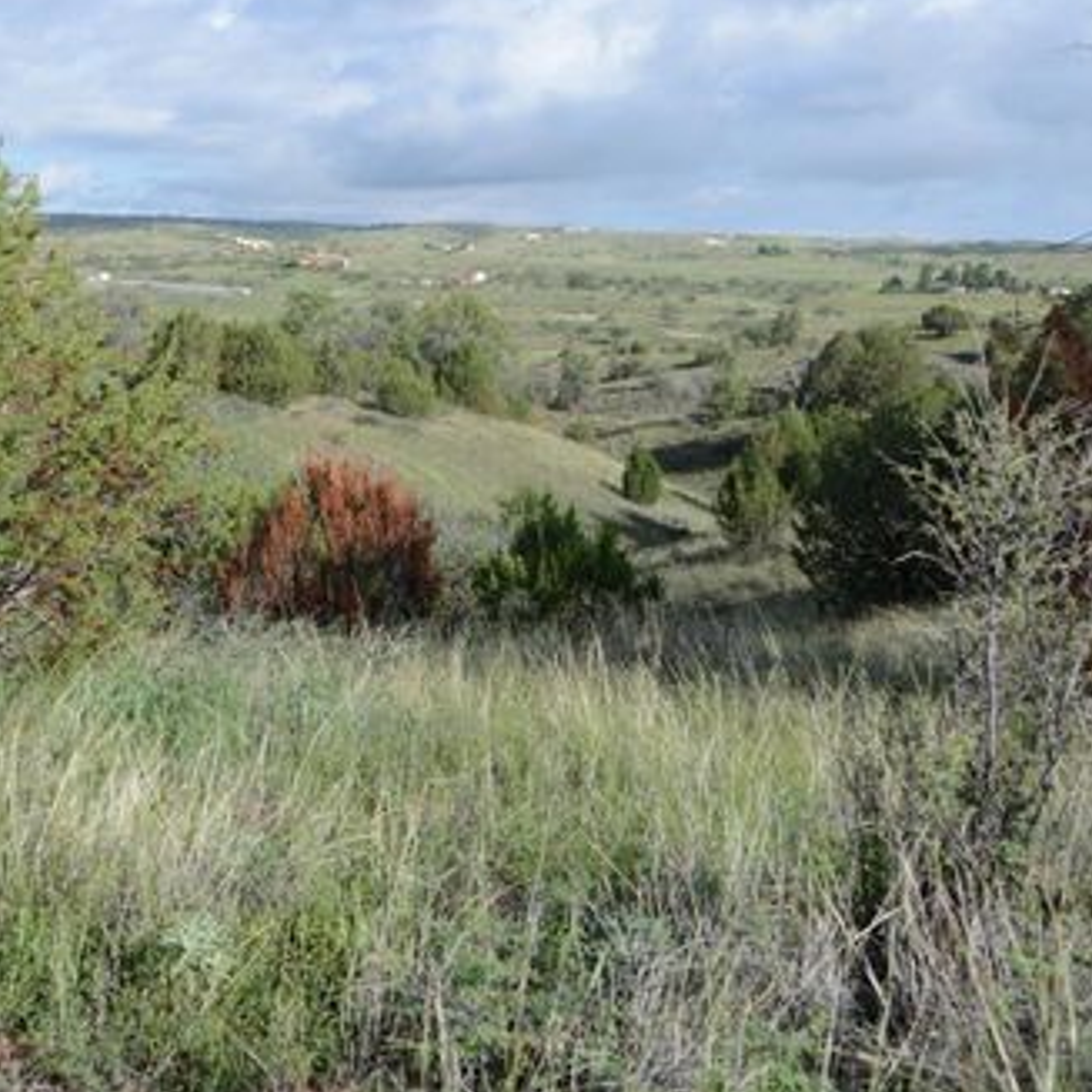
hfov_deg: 32.7
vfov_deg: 32.8
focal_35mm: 52
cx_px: 458
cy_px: 543
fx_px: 1856
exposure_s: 1/250
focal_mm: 40
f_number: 8
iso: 100
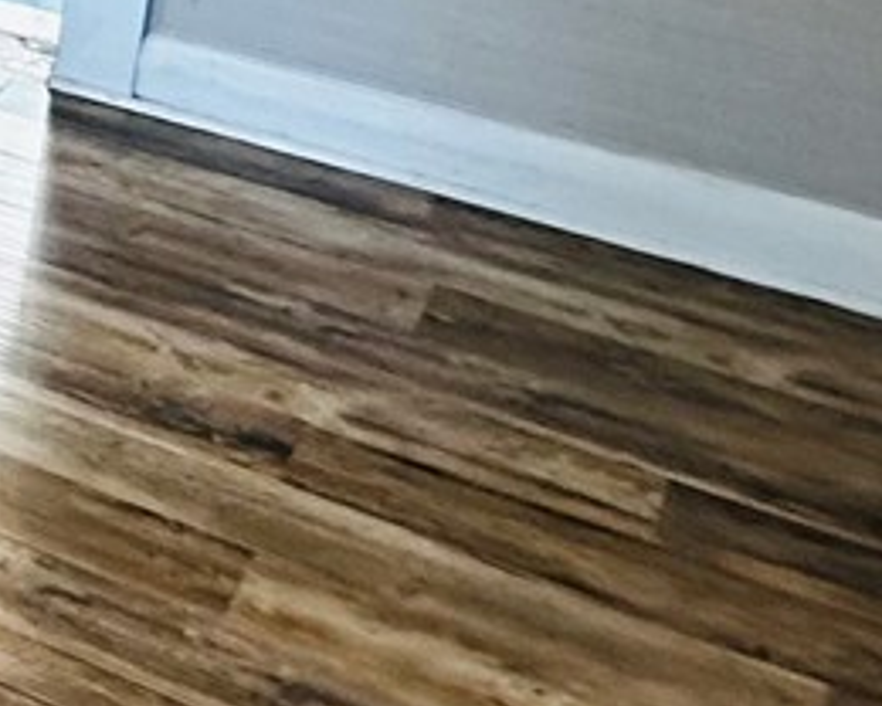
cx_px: -1011
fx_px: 2193
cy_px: -289
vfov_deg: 16.9
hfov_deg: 16.1
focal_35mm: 84
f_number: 2.2
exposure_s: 1/120
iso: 250
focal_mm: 2.22
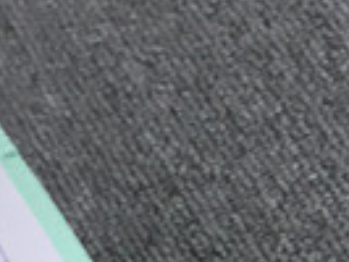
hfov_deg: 8.4
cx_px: -569
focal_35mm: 210
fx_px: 2119
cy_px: 140
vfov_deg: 7.1
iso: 25
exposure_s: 1/375
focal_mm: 3.3
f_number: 2.4
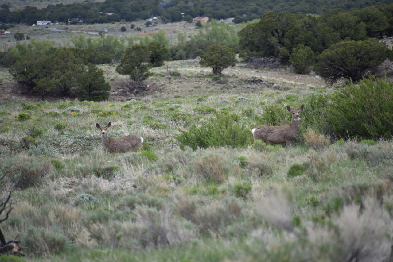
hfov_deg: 6.9
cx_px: 196
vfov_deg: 4.6
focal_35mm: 300
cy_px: 131
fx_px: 3276
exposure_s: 1/640
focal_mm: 300
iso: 200
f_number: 5.6
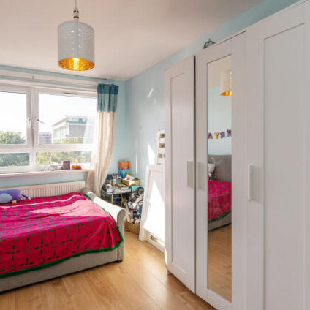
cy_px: 157
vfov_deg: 72.1
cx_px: 119
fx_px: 213
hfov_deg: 71.1
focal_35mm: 21
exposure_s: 1/125
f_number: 8
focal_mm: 16
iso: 320
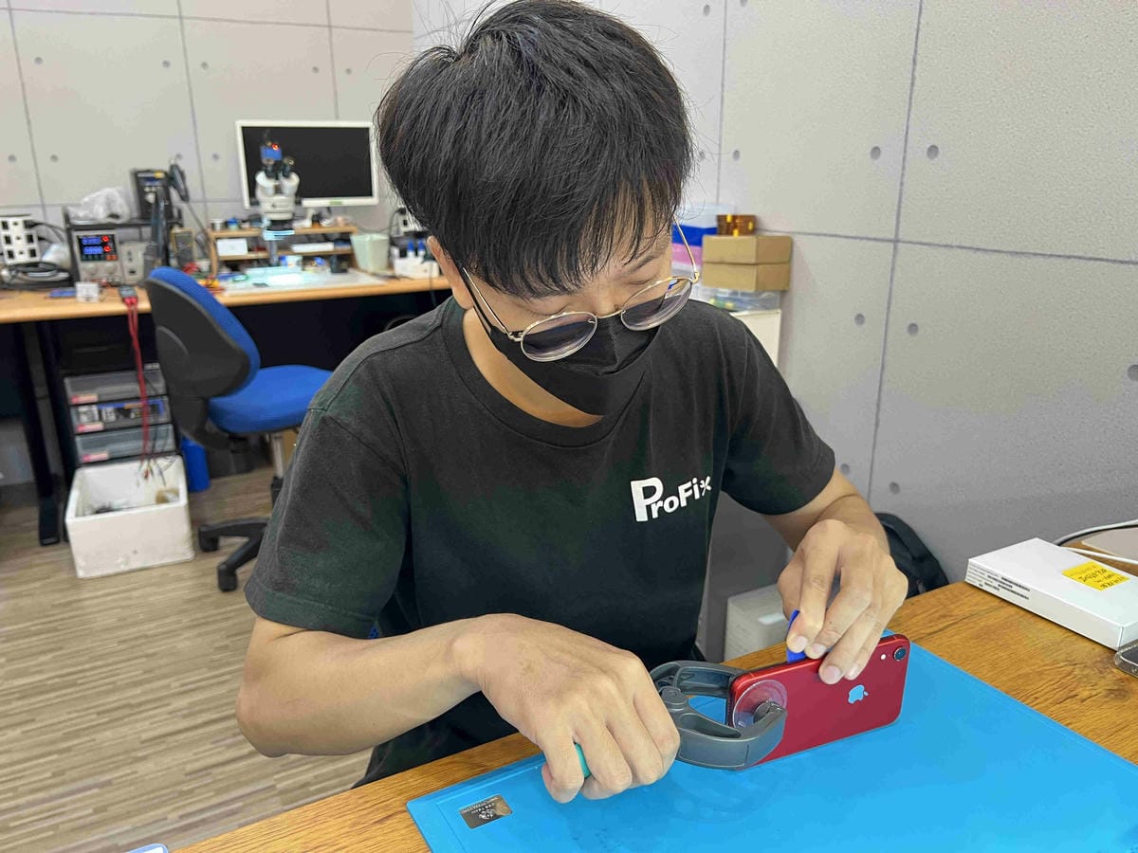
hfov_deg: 67.3
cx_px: 569
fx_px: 855
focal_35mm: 26
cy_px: 426
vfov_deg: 53.1
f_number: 1.5
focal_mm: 5.7
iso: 200
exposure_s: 1/60
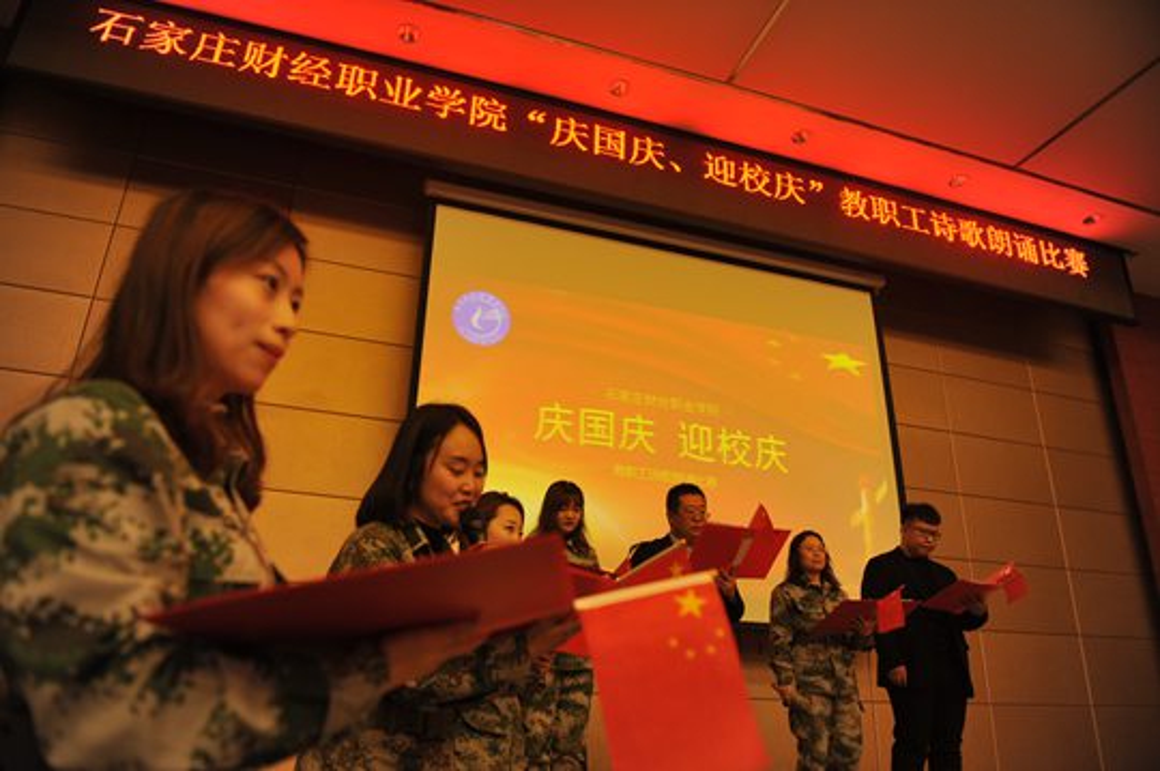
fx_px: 773
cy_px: 386
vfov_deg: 53.0
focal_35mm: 24
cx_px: 580
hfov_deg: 73.8
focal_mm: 24
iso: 800
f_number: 2.8
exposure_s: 1/60
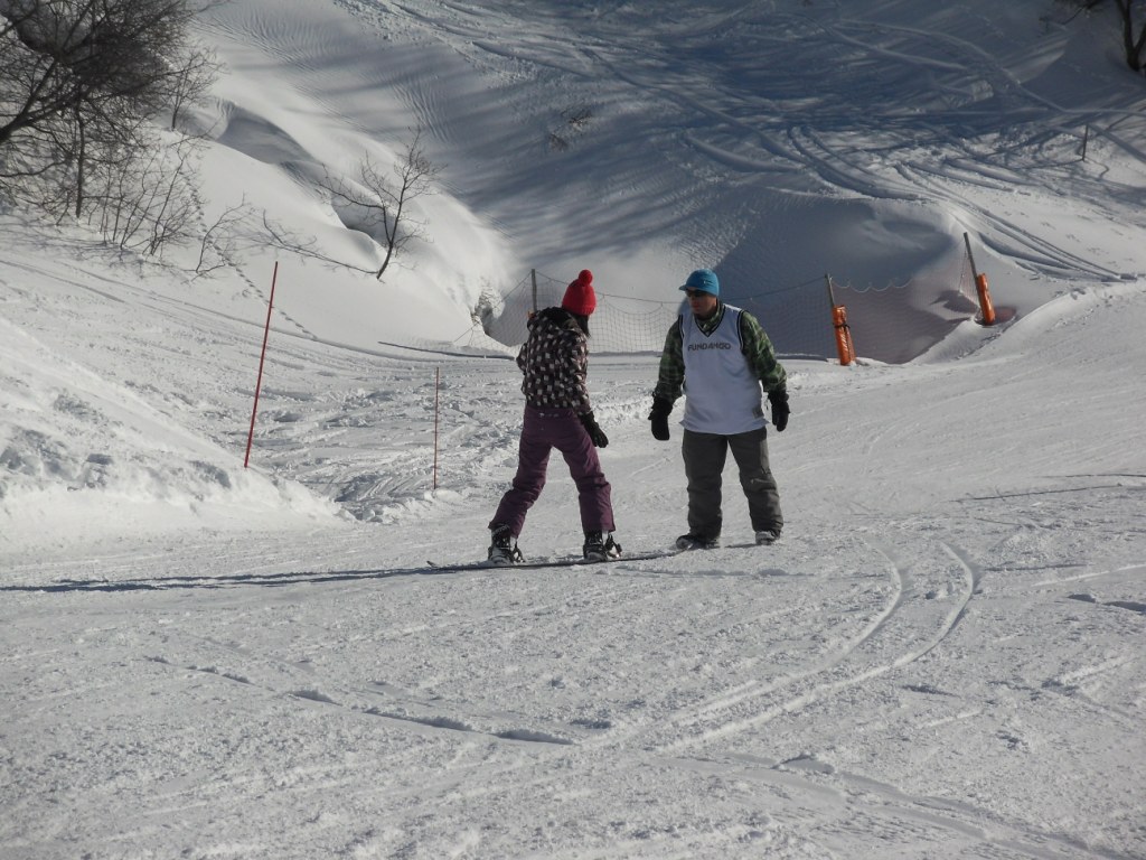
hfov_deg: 14.4
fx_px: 4536
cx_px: 573
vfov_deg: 10.8
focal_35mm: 137
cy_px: 430
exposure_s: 1/350
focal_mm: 24.9
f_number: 11.7
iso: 80
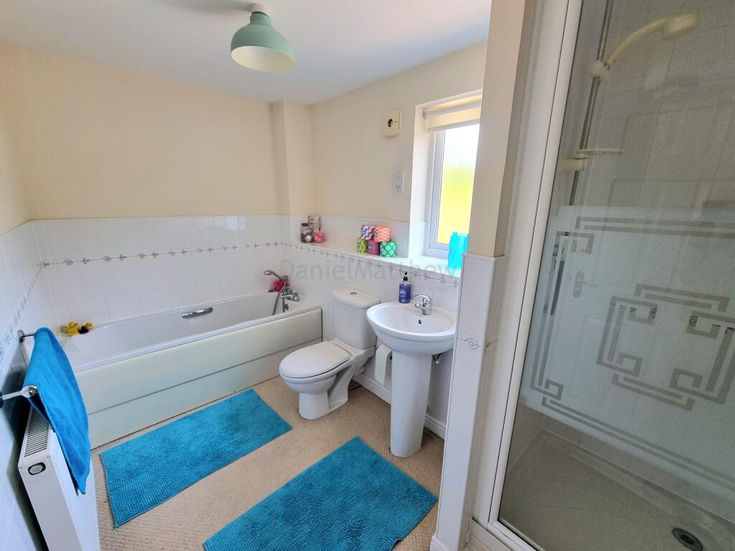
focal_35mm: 13
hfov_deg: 106.2
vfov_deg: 89.9
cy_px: 276
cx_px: 368
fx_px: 276
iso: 100
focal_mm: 2.2
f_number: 2.2
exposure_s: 1/60.2
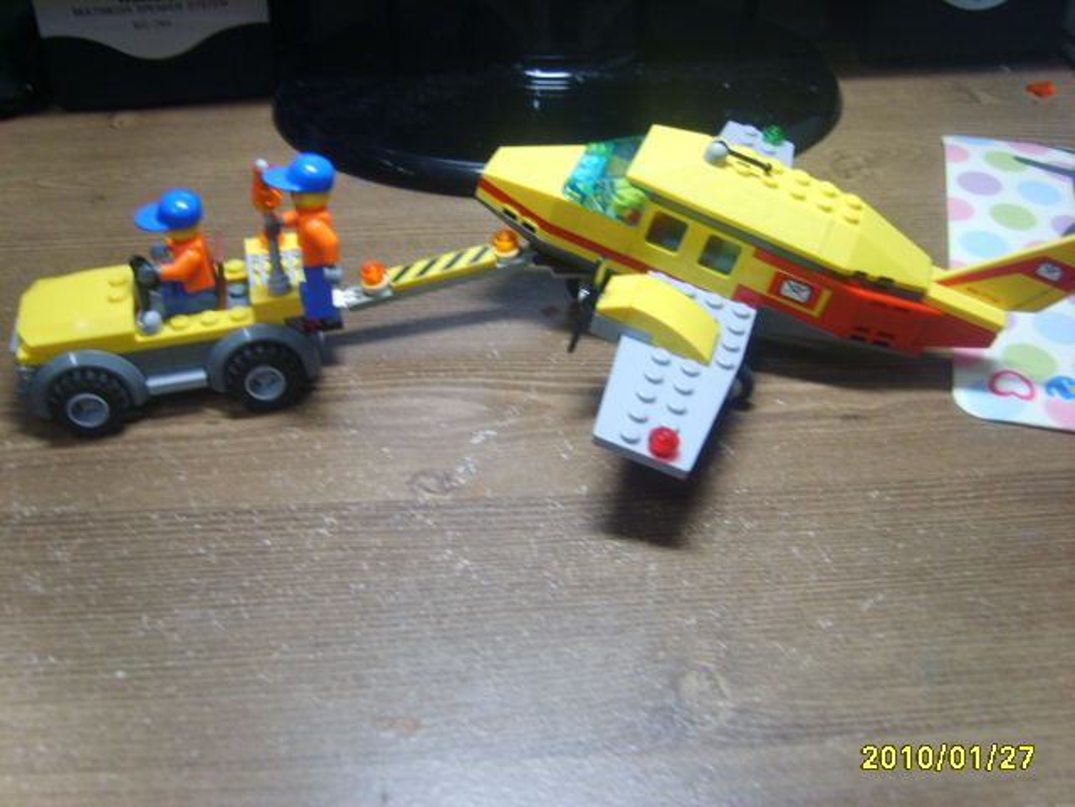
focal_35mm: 35
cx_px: 538
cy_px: 404
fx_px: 1087
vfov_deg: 40.7
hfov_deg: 52.6
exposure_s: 1/30
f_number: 2.8
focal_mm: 7.4
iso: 113
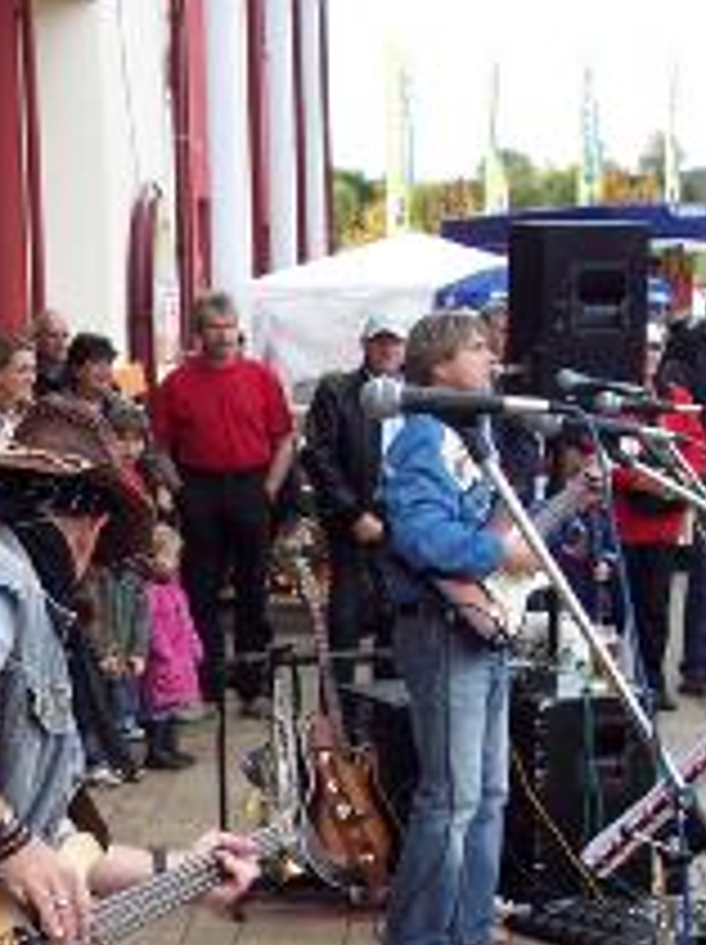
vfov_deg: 20.9
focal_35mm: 93
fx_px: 2534
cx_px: -162
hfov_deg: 15.2
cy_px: 727
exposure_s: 1/250
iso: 100
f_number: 3.4
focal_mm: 8
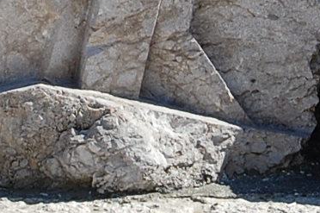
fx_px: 4439
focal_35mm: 500
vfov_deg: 2.7
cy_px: -141
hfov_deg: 4.1
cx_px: 130
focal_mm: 55
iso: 200
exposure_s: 1/320
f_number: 10
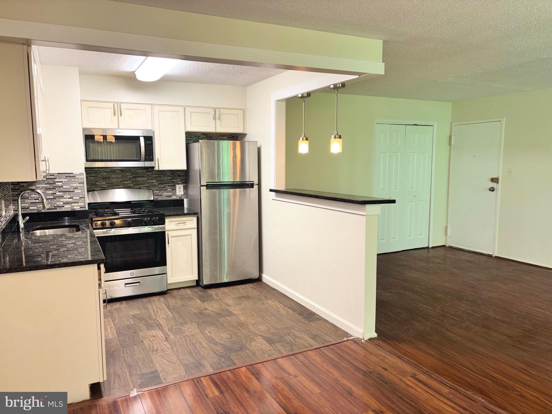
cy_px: 207
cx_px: 276
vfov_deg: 53.1
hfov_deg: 67.3
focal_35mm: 26
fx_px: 415
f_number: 1.6
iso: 32
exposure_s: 1/38
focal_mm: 5.96
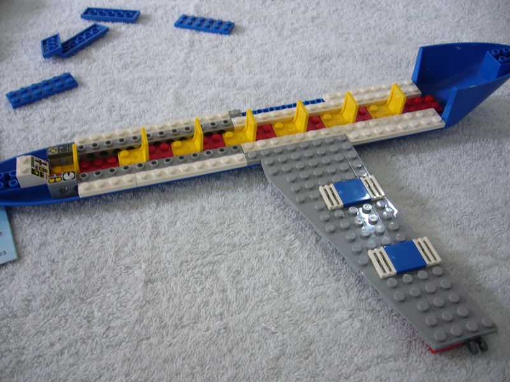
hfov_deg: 52.6
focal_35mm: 35
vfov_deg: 40.7
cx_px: 255
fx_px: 516
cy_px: 191
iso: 125
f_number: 2.8
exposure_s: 1/15
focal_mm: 5.8
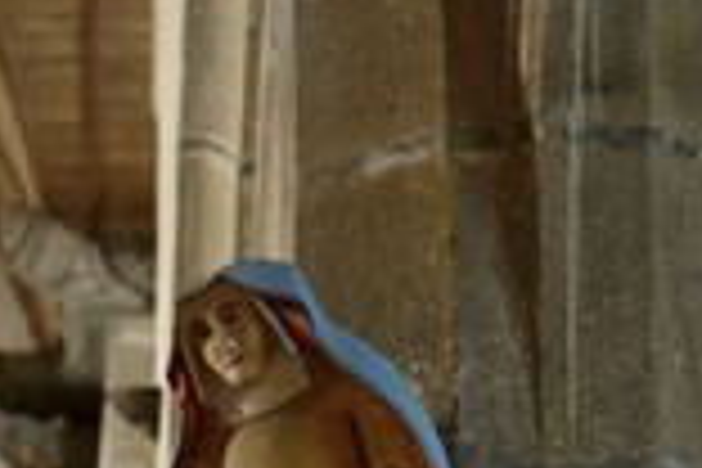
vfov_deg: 7.2
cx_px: 72
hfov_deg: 10.9
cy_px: 572
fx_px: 3666
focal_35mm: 188
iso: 1600
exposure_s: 1/40
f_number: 3.5
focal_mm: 70
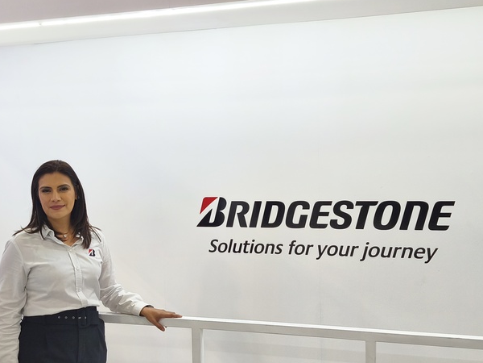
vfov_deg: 35.8
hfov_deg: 46.8
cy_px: 219
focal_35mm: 40
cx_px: 259
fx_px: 558
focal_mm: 6.18
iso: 400
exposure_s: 1/120
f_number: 1.65
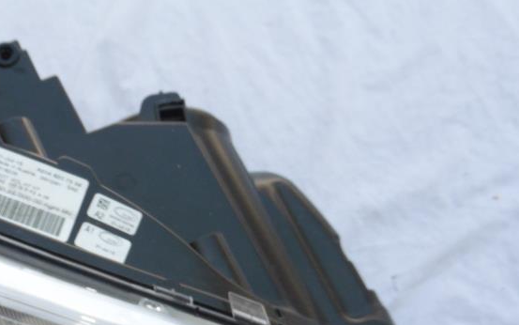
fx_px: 750
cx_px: 52
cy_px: 329
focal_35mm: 53
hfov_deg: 35.9
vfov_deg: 23.4
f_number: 4
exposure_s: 1/400
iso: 160
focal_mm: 4.8
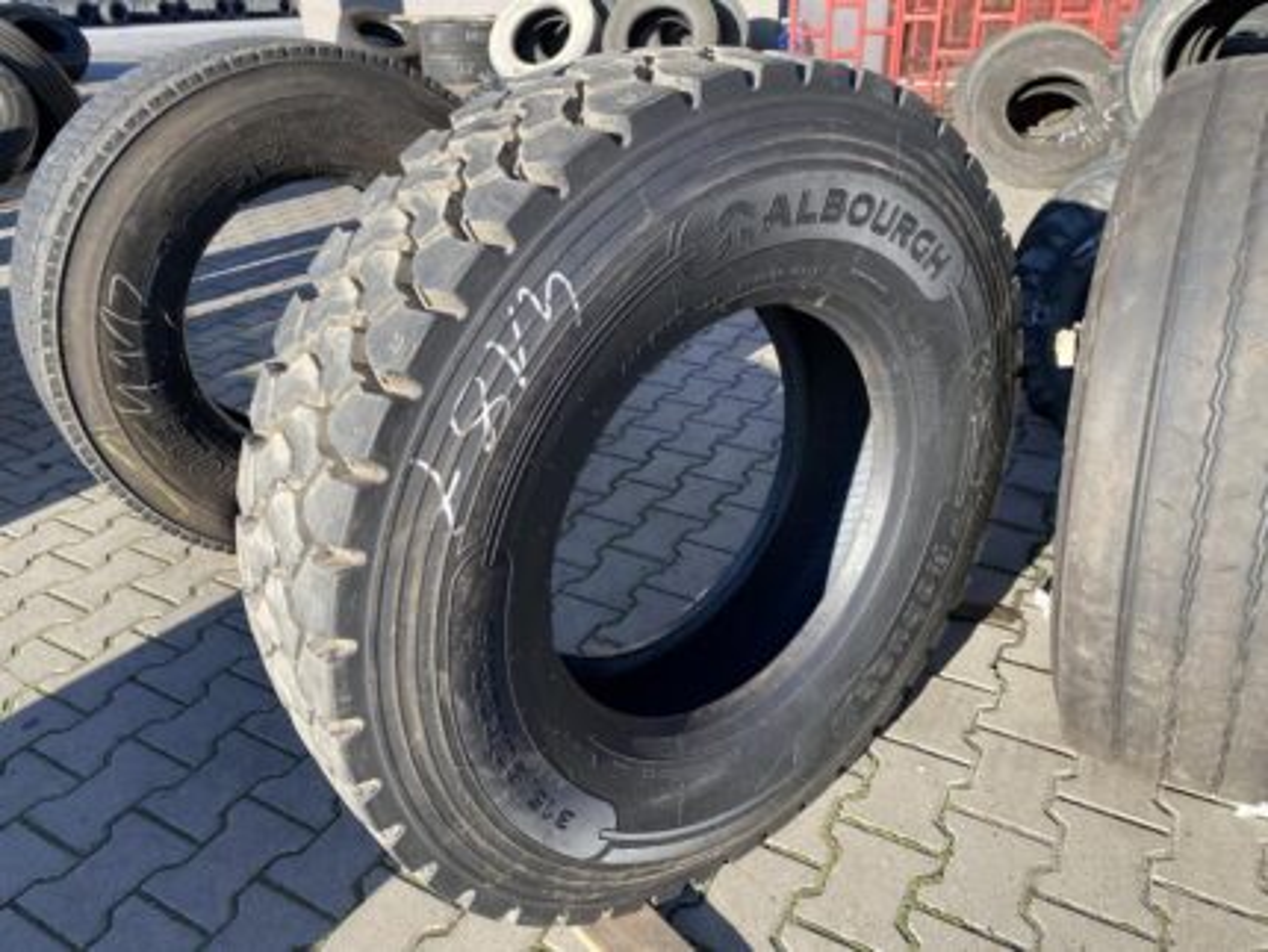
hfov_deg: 67.3
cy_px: 476
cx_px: 634
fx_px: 953
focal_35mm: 26
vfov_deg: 53.1
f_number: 1.8
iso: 32
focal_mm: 4.25
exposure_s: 1/485
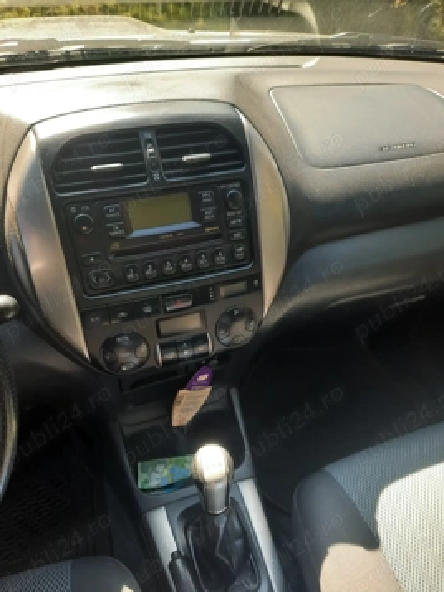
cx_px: 232
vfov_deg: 63.3
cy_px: 327
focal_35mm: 28
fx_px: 479
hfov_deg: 49.8
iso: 32
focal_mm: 4.6
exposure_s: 1/50
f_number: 2
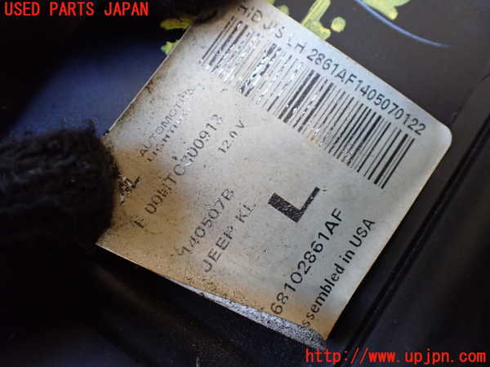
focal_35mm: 30
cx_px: 245
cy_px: 184
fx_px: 425
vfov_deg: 46.8
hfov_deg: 60.0
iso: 800
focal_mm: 5.4
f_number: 2.3
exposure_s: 1/125
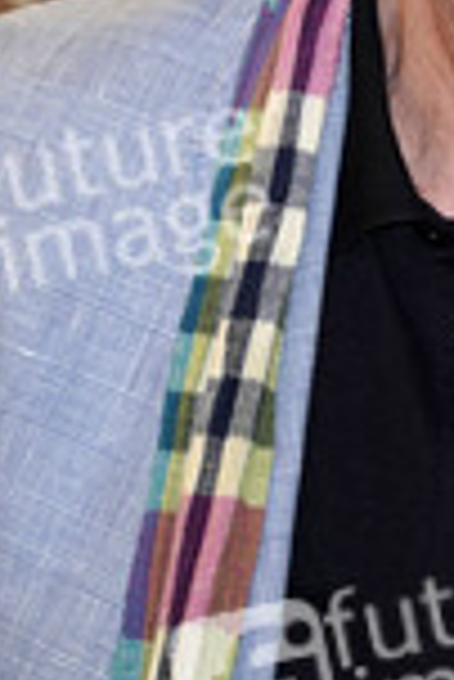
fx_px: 5643
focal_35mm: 299
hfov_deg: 4.6
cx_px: 530
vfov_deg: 6.9
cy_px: -9
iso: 2000
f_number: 5.6
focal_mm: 113
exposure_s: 1/100
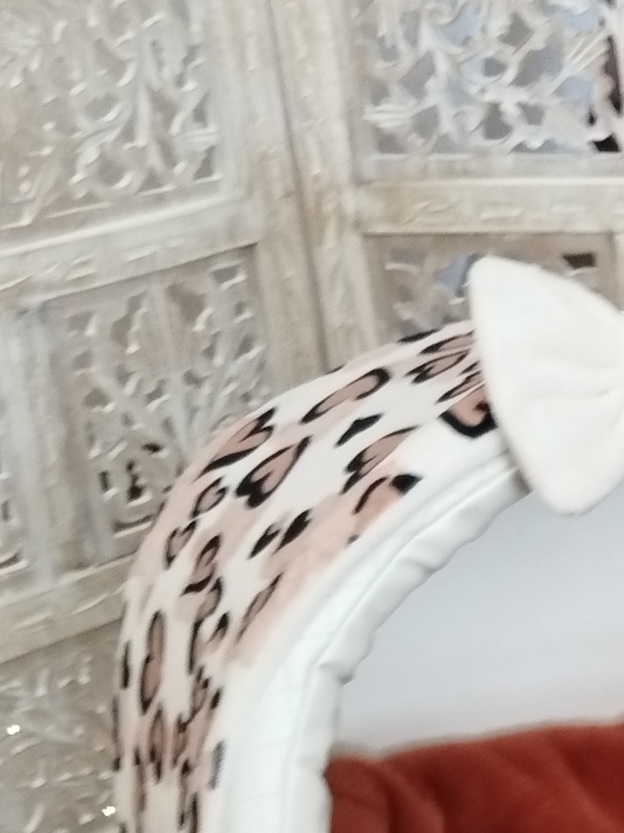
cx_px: 901
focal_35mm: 92
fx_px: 2212
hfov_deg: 15.0
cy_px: 1210
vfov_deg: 19.0
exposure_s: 1/50
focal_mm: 4.95
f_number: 1.9
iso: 800
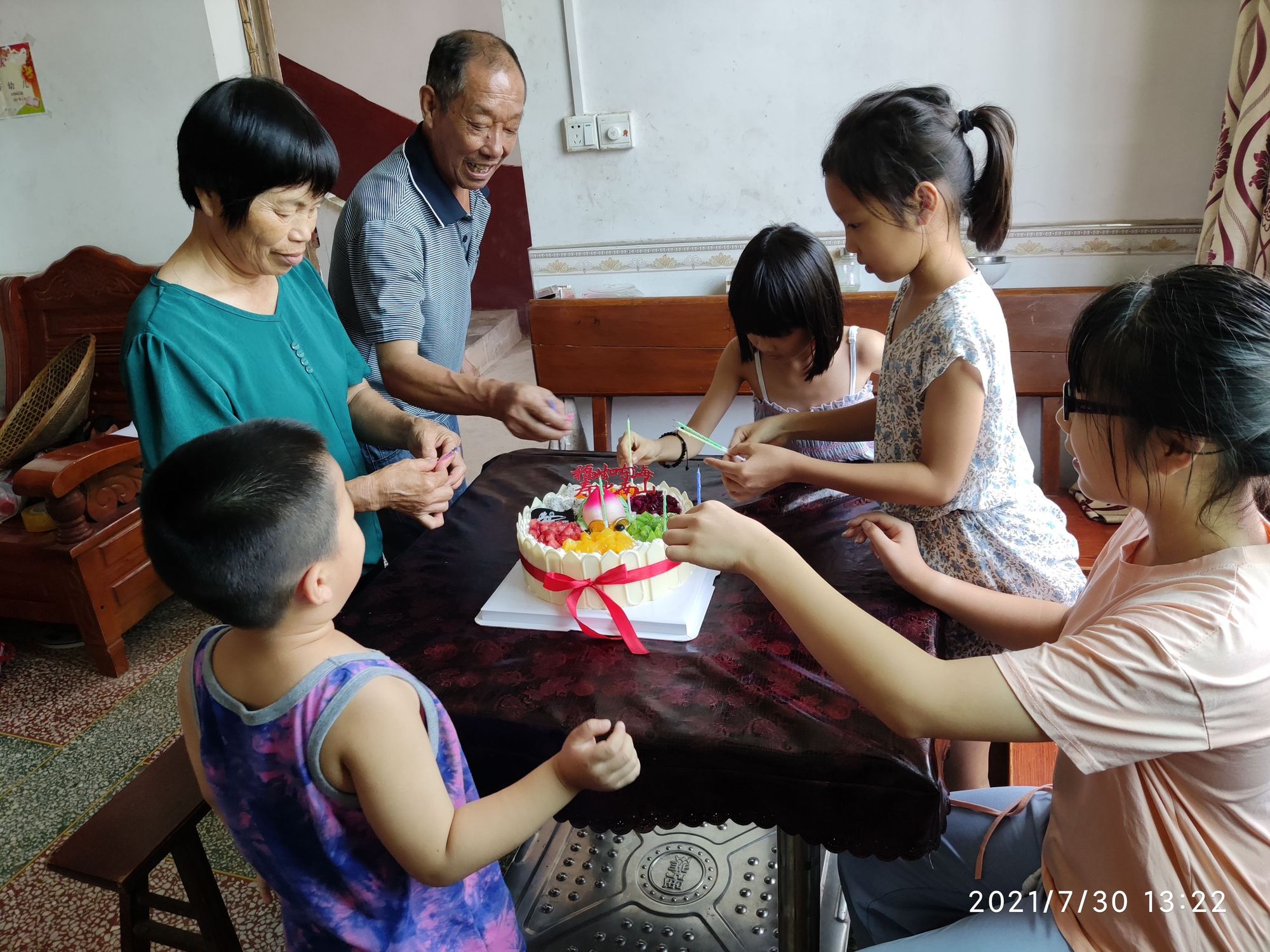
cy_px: 476
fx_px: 917
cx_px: 635
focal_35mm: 25
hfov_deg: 69.4
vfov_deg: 54.9
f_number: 1.79
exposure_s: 1/50
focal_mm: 4.71
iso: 152
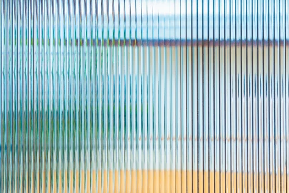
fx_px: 474
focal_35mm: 59
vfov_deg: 23.0
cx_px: 141
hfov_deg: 33.9
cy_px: 83
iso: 200
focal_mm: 51
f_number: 5.6
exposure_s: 1/100
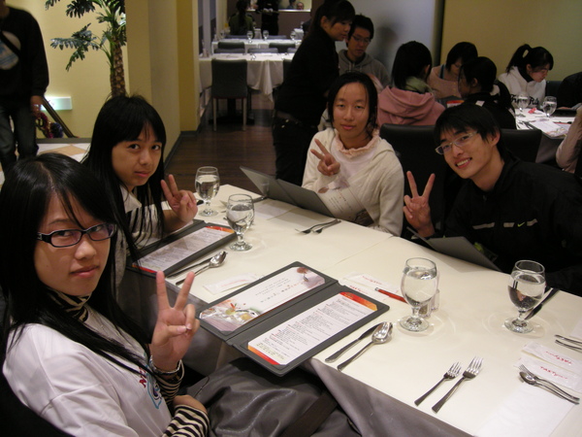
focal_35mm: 36
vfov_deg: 39.7
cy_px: 218
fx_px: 605
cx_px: 291
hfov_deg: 51.4
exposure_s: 1/18.8
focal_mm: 7.5
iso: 200
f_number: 2.7
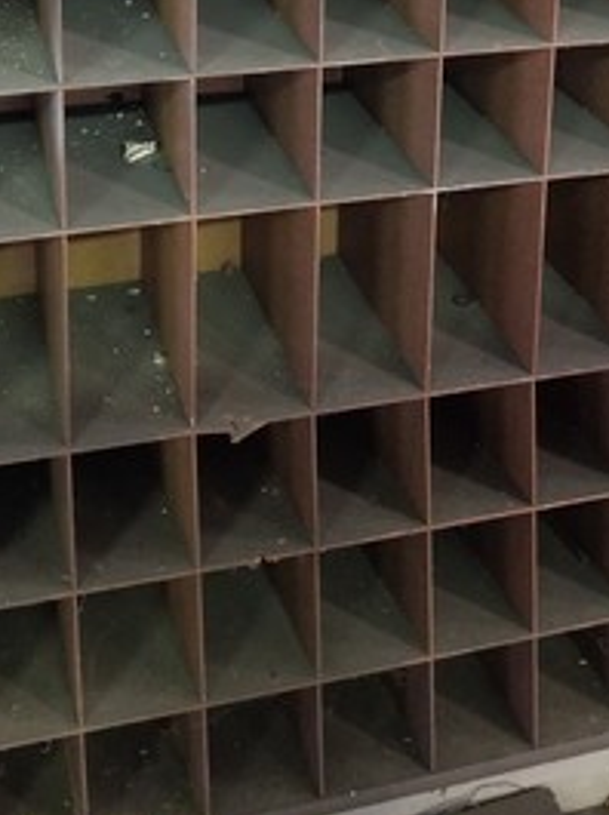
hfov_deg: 25.6
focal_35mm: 57
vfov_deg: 30.5
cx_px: 312
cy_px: -68
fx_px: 1340
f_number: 1.7
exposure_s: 1/10
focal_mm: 4.25
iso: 500
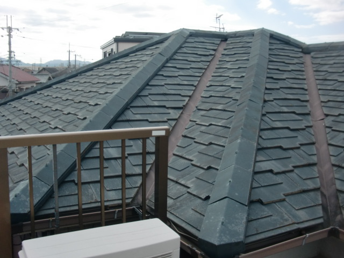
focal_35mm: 38
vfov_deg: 37.7
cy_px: 129
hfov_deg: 49.0
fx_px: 378
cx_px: 172
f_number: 3.9
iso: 64
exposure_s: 1/500
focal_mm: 6.66
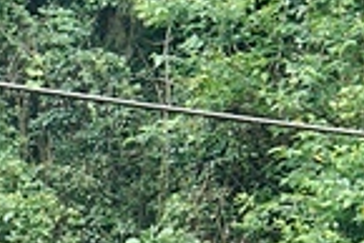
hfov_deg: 7.2
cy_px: 352
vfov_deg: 4.8
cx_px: 25
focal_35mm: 286
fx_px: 2890
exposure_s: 1/60
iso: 100
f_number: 4
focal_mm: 27
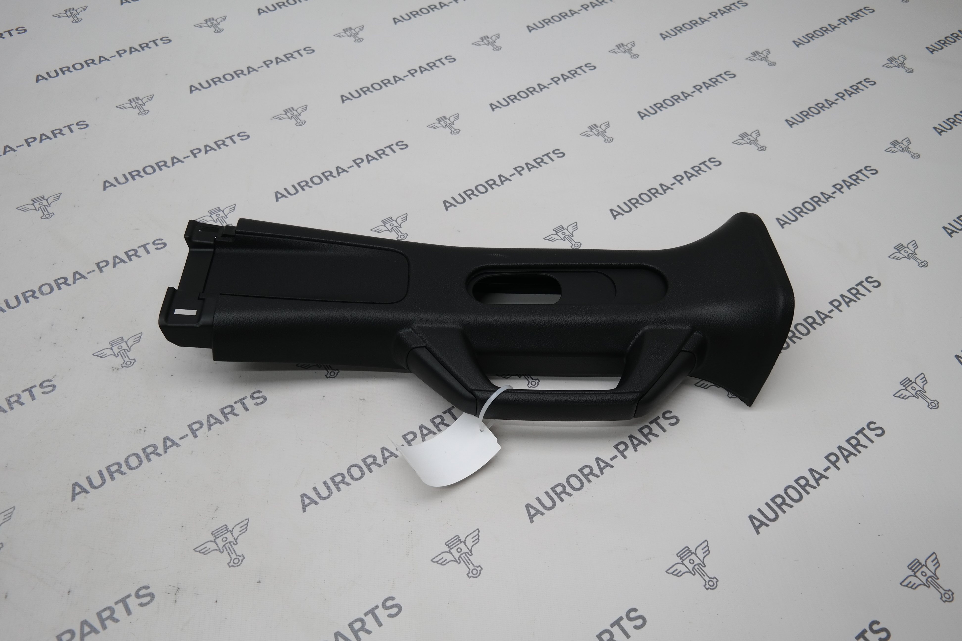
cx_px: 481
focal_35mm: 27
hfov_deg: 67.4
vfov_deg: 47.9
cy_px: 320
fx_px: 721
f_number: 3.5
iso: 100
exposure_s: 1/80
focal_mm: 18
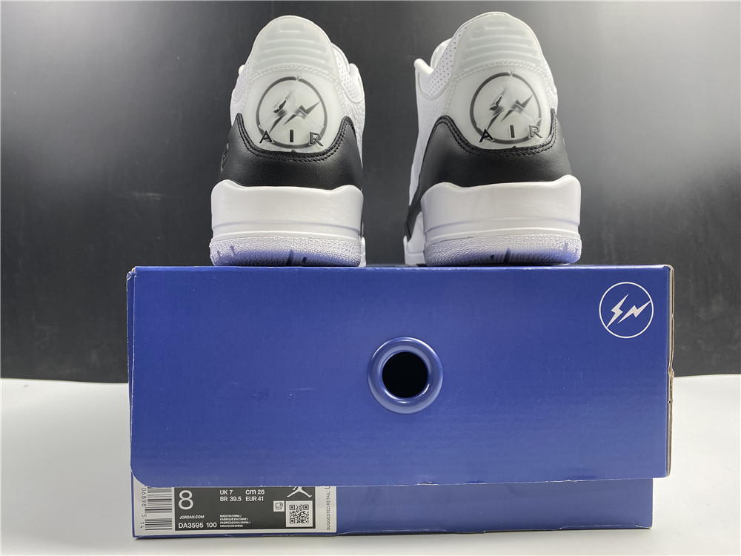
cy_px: 278
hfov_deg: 67.3
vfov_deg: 53.1
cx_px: 370
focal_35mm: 26
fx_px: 557
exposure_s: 1/50
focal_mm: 4.25
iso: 80
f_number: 1.8
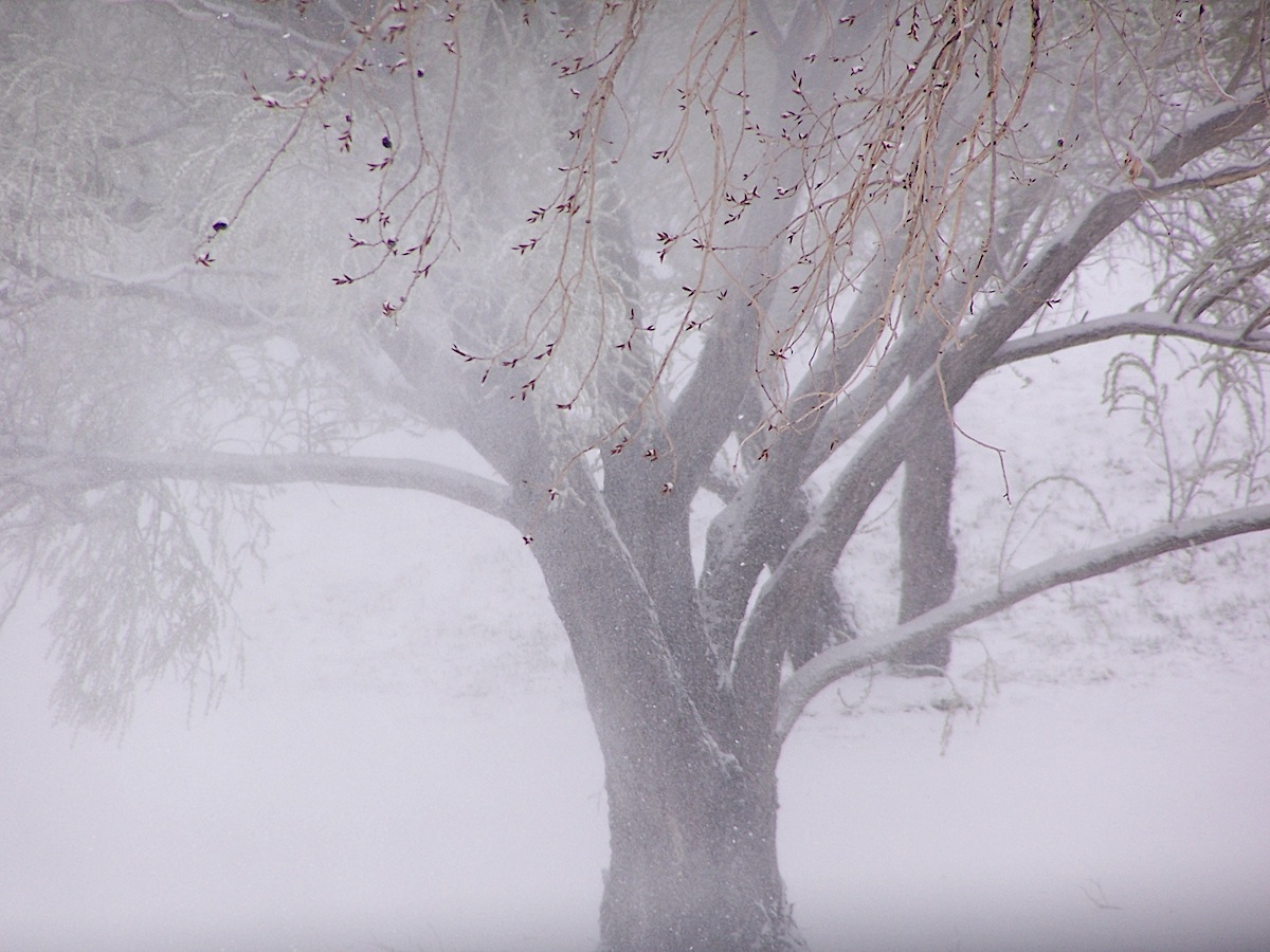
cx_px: 635
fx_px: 13942
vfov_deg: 3.9
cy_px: 476
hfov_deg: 5.2
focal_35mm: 380
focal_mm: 63
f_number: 3.7
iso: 100
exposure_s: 1/640
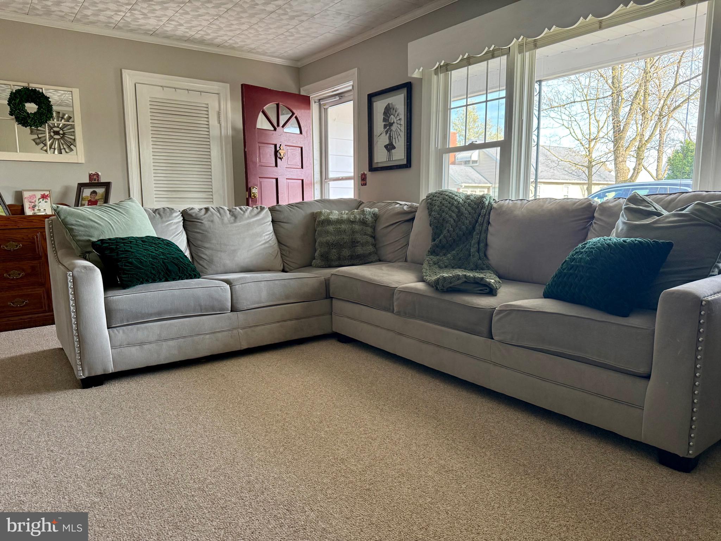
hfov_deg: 71.6
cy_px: 270
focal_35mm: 24
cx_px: 360
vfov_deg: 56.8
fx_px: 500
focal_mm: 6.76
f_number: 1.78
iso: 200
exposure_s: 1/98
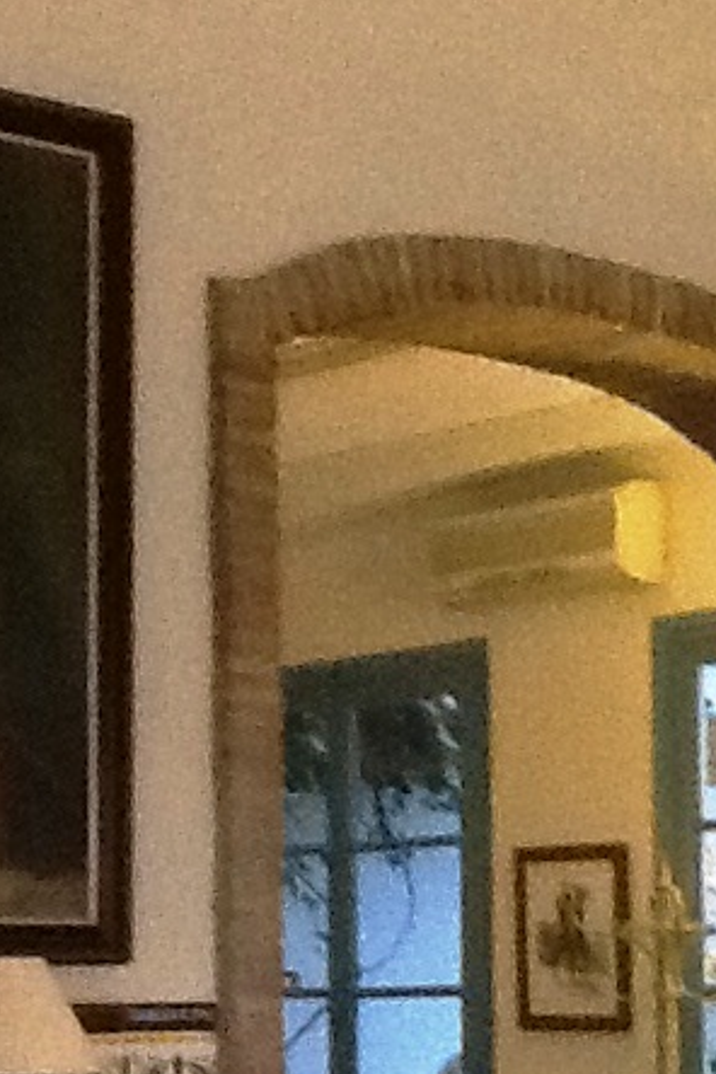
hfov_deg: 13.8
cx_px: 198
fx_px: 2953
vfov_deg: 20.3
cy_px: 917
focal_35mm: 99
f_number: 2.4
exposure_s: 1/20
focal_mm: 2.03
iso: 320
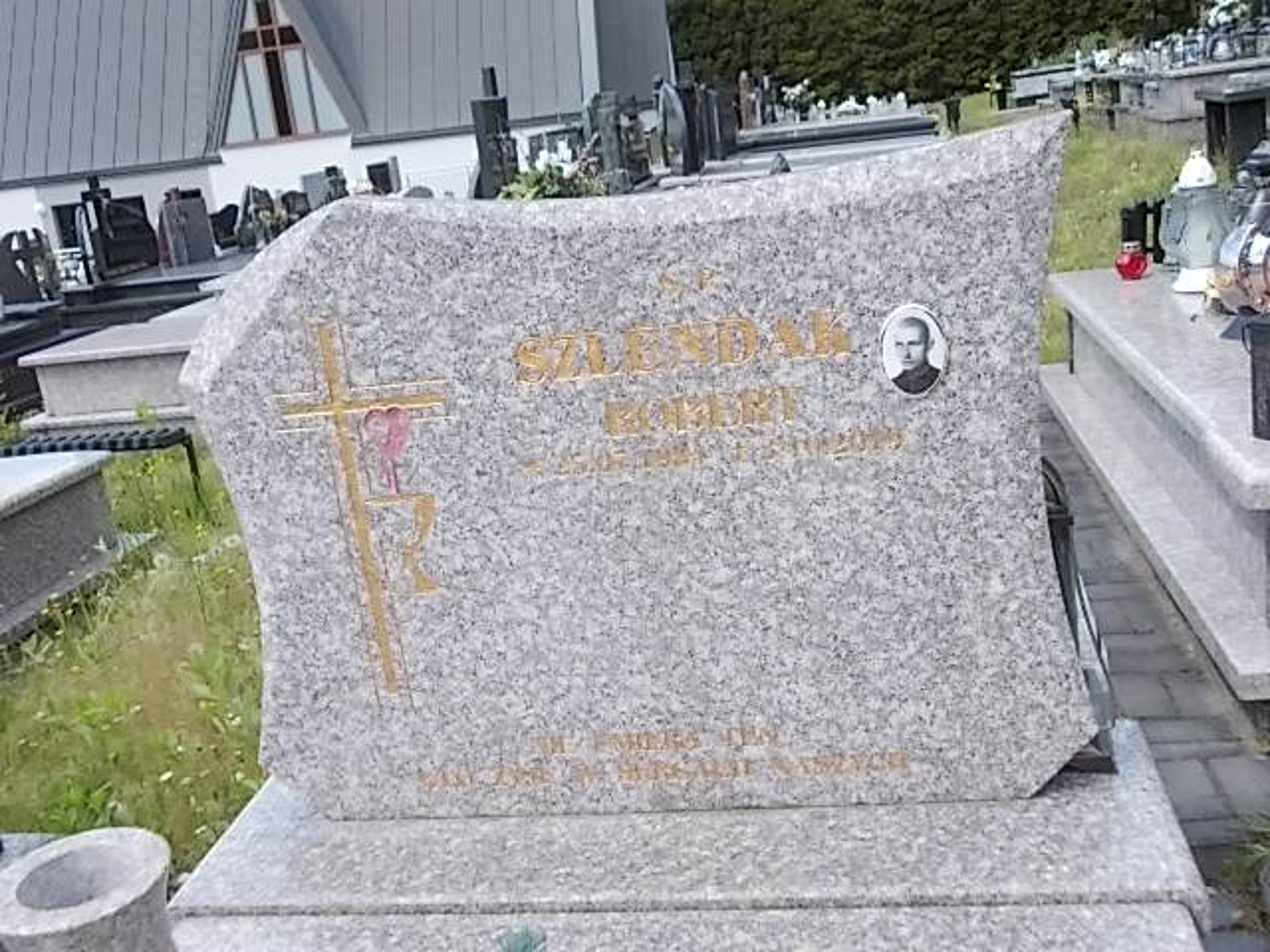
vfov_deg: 37.7
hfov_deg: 49.0
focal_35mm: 38
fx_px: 1394
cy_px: 476
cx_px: 635
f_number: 3.1
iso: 80
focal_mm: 5.3
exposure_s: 1/320
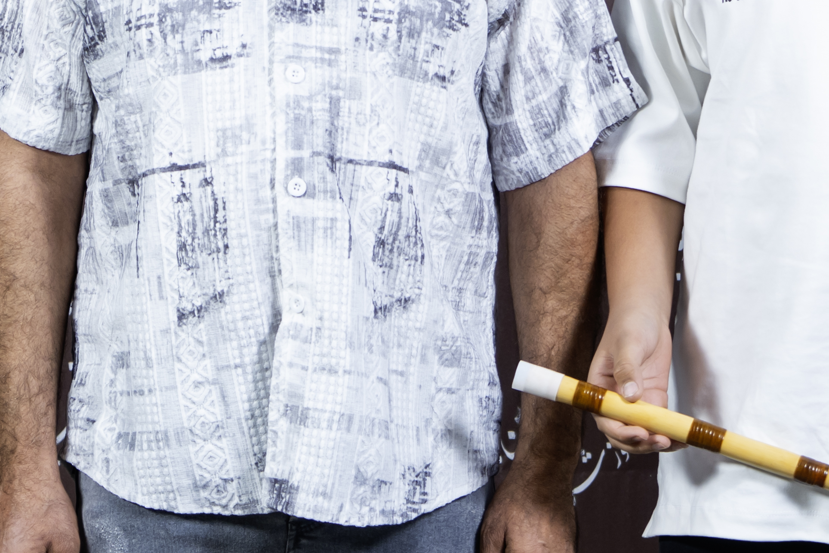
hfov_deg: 10.6
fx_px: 4444
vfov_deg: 7.1
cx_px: 848
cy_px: 8
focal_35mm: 193
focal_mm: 62
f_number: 4
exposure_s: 1/125
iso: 320
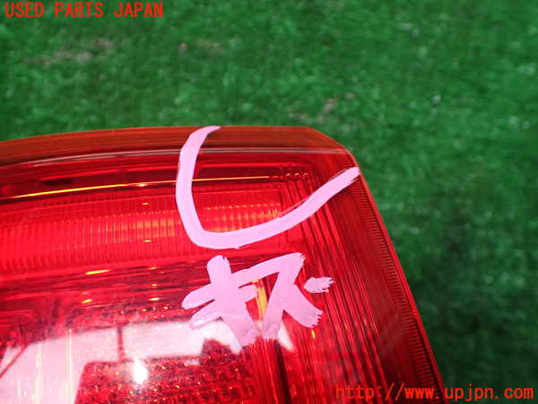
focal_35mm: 30
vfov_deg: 46.8
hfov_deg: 60.0
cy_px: 202
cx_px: 269
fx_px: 466
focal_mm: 5.4
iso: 250
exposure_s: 1/125
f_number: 2.3
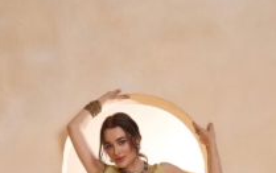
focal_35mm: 81
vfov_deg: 14.8
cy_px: 272
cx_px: 129
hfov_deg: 25.5
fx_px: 610
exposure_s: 1/200
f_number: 4
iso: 250
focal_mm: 37
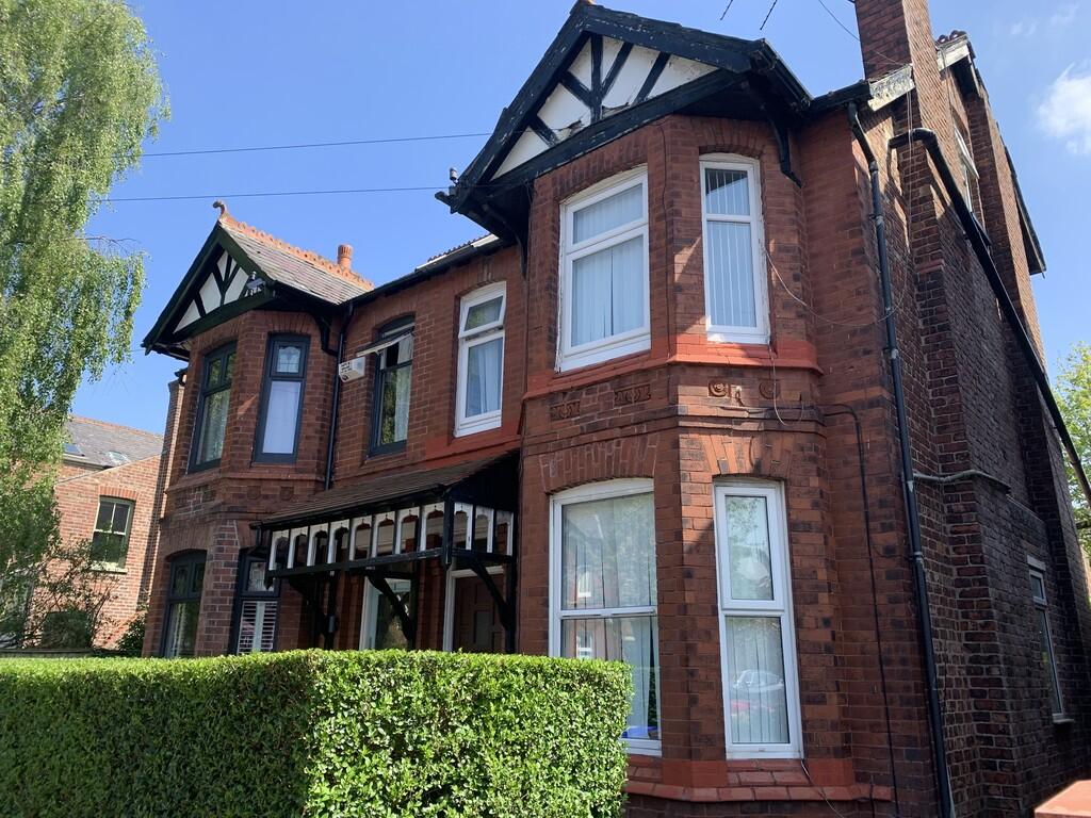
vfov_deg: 53.1
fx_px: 819
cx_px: 546
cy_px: 409
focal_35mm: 26
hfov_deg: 67.3
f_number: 1.8
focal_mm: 4.25
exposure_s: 1/590
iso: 25
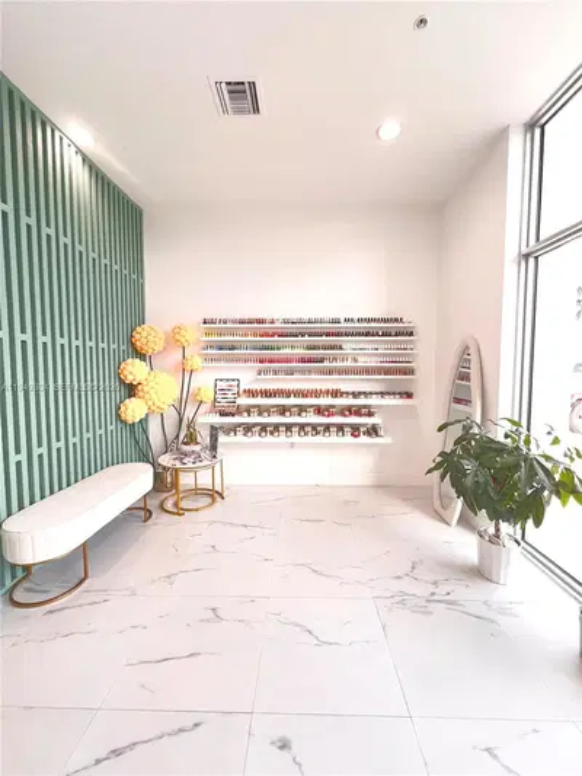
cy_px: 388
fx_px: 291
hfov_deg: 89.9
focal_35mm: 13
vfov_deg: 106.2
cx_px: 291
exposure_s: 1/60
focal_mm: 1.57
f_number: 1.8
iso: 160
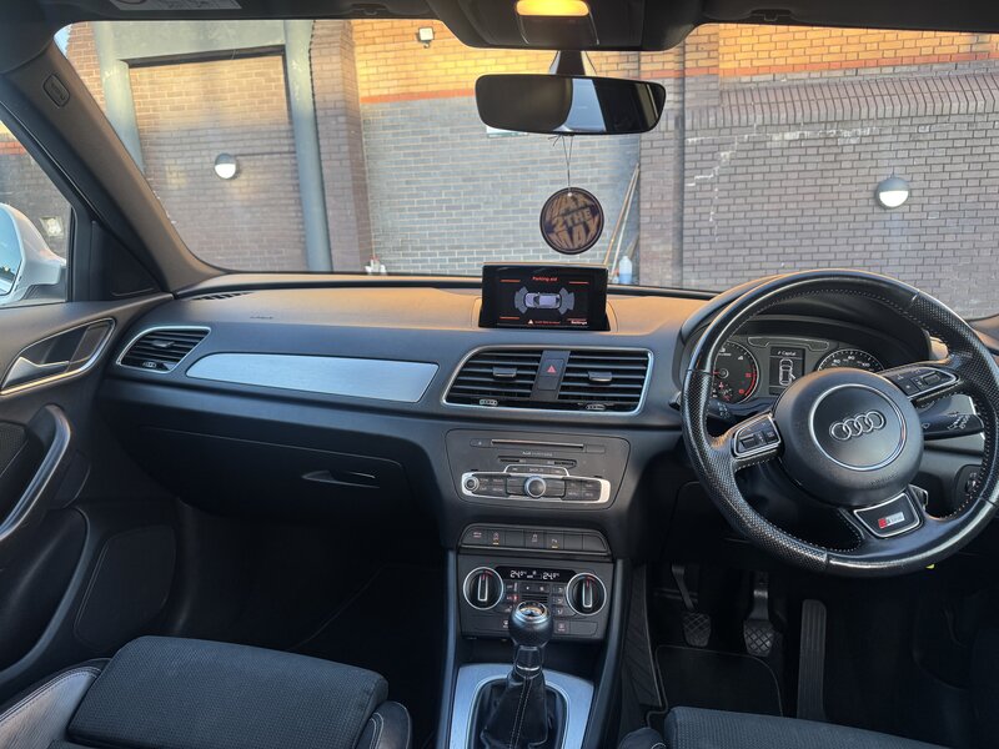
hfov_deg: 71.6
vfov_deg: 56.8
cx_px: 500
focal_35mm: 24
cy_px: 374
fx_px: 693
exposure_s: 1/121
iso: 100
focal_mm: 6.76
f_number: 1.78
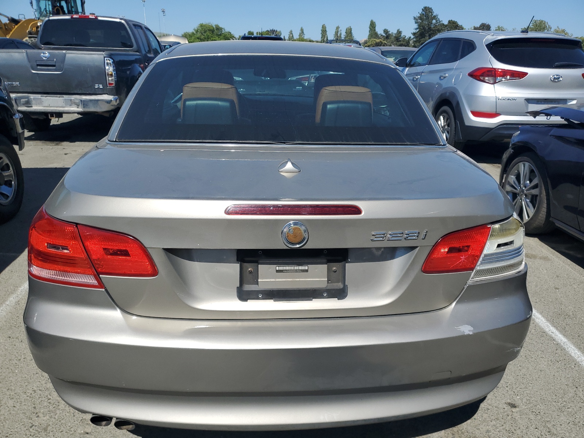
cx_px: 292
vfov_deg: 53.1
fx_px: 439
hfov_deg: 67.3
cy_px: 219
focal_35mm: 26
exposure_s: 1/5000
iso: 50
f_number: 1.5
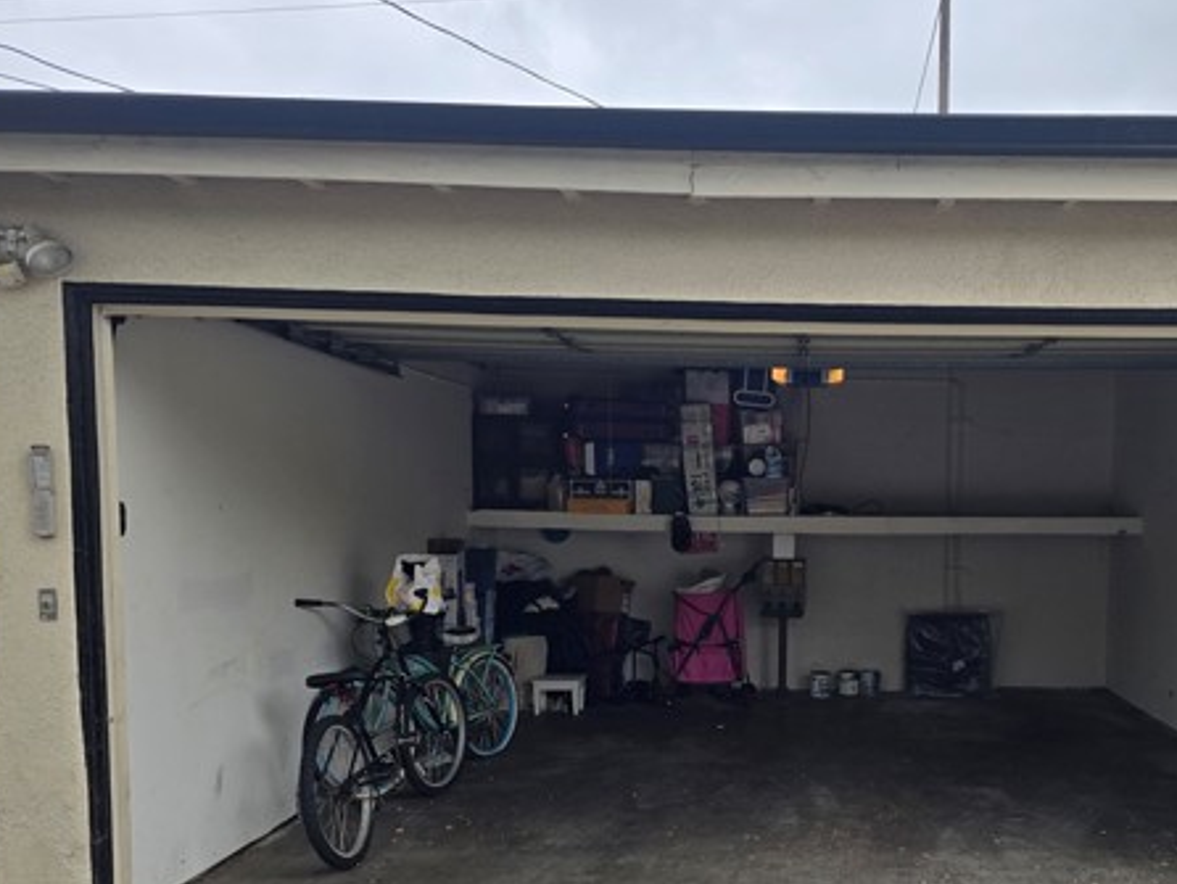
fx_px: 1123
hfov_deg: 53.9
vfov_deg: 42.5
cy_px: 573
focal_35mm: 33
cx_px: 810
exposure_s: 1/183
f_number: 1.7
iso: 12
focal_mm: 6.3
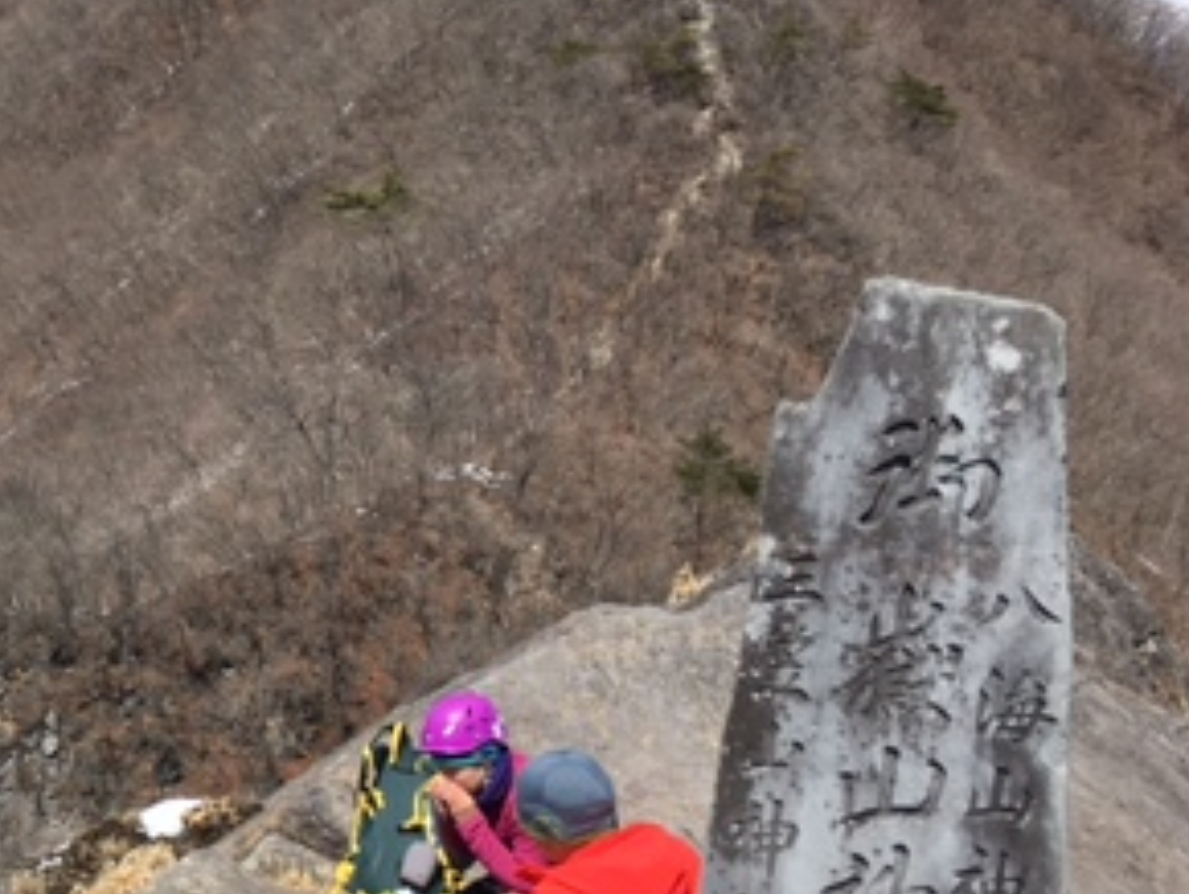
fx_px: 2200
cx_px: -41
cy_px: 463
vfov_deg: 23.0
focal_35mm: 64
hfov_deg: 28.1
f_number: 2.2
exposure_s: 1/1282
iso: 25
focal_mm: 4.15
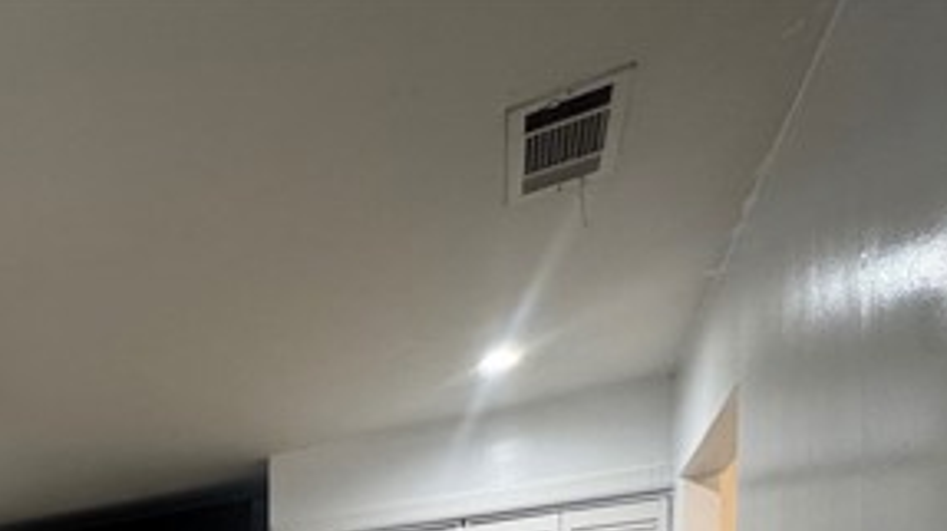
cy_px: 782
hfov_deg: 45.6
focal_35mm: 34
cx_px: -63
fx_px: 853
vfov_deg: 26.1
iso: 200
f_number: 2.2
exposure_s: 1/60
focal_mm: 2.22
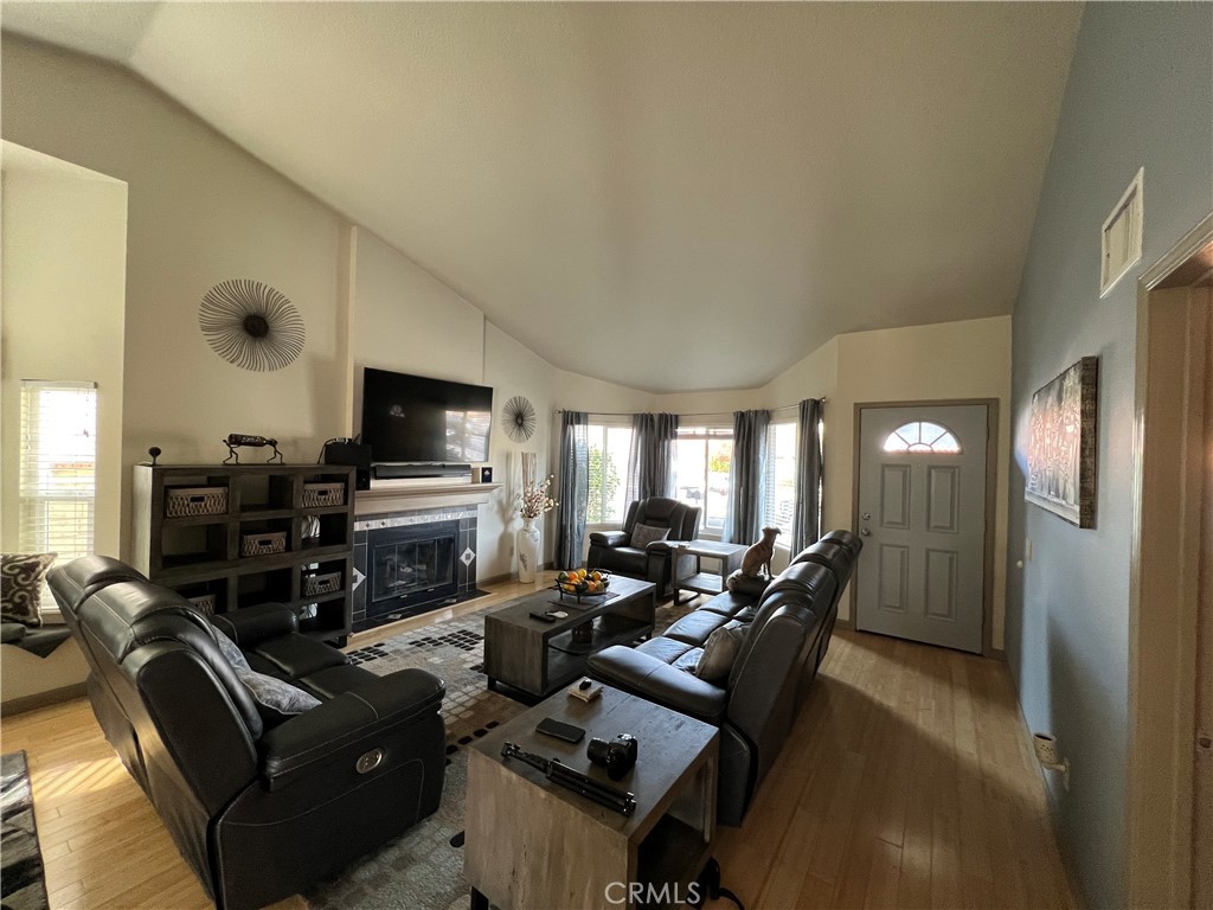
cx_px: 606
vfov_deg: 89.9
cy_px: 455
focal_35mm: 13
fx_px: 456
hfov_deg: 106.2
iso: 250
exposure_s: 1/60
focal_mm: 1.57
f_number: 1.8
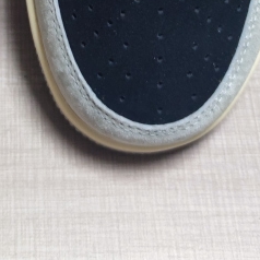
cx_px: 11
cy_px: -246
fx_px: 969
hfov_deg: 15.1
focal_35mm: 114
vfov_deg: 13.3
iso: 320
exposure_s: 1/60
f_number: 1.69
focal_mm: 6.72
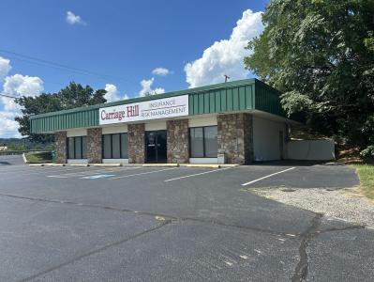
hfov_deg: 67.3
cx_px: 187
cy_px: 141
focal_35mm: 26
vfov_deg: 53.1
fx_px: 281
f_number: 1.5
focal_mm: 5.7
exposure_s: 1/3704
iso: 50
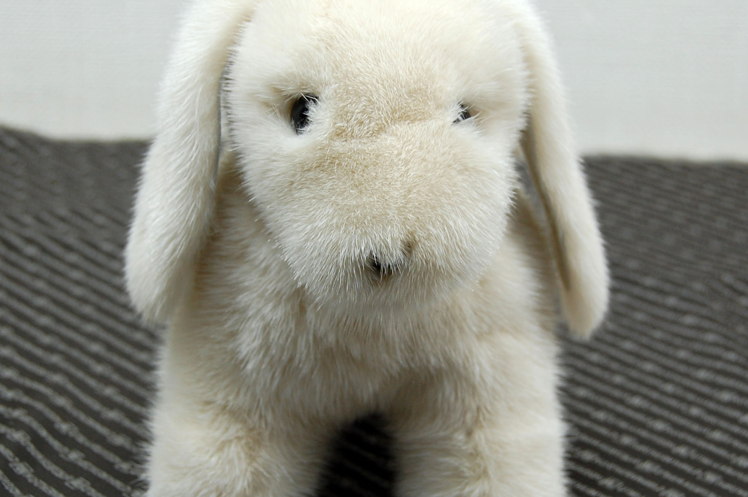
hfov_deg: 23.4
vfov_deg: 15.7
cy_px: 249
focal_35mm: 87
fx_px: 1806
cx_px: 377
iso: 400
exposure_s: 1/125
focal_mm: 38
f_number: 5.6
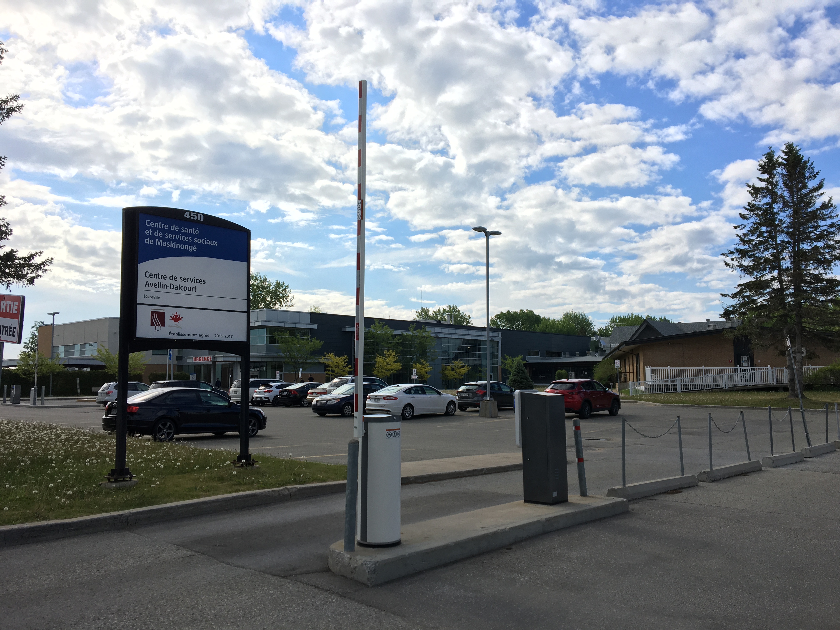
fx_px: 704
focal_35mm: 29
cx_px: 420
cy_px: 315
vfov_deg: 48.2
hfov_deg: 61.7
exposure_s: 1/1748
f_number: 2.2
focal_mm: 4.15
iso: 25
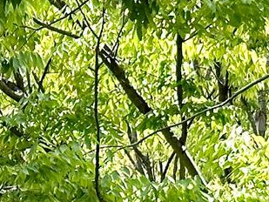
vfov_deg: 4.5
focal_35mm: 318
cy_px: 646
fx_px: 2472
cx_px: -420
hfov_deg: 5.9
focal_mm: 6.86
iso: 64
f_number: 1.78
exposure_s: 1/659
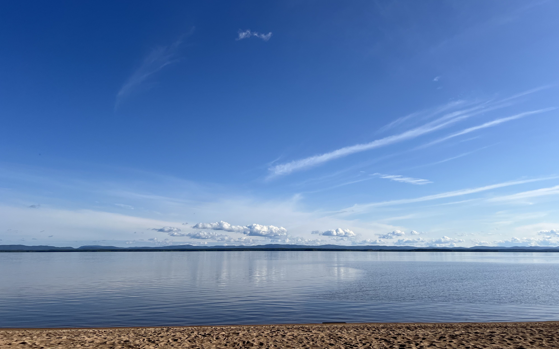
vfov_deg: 44.4
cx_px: 283
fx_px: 427
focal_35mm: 28
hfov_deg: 66.5
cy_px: 148
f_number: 1.5
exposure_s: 1/6579
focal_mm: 5.7
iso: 50
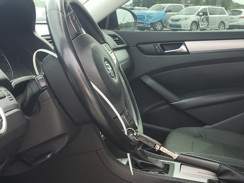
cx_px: 175
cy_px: 162
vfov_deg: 24.6
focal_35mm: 58
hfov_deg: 32.7
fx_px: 409
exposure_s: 1/238
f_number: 1.5
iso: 50
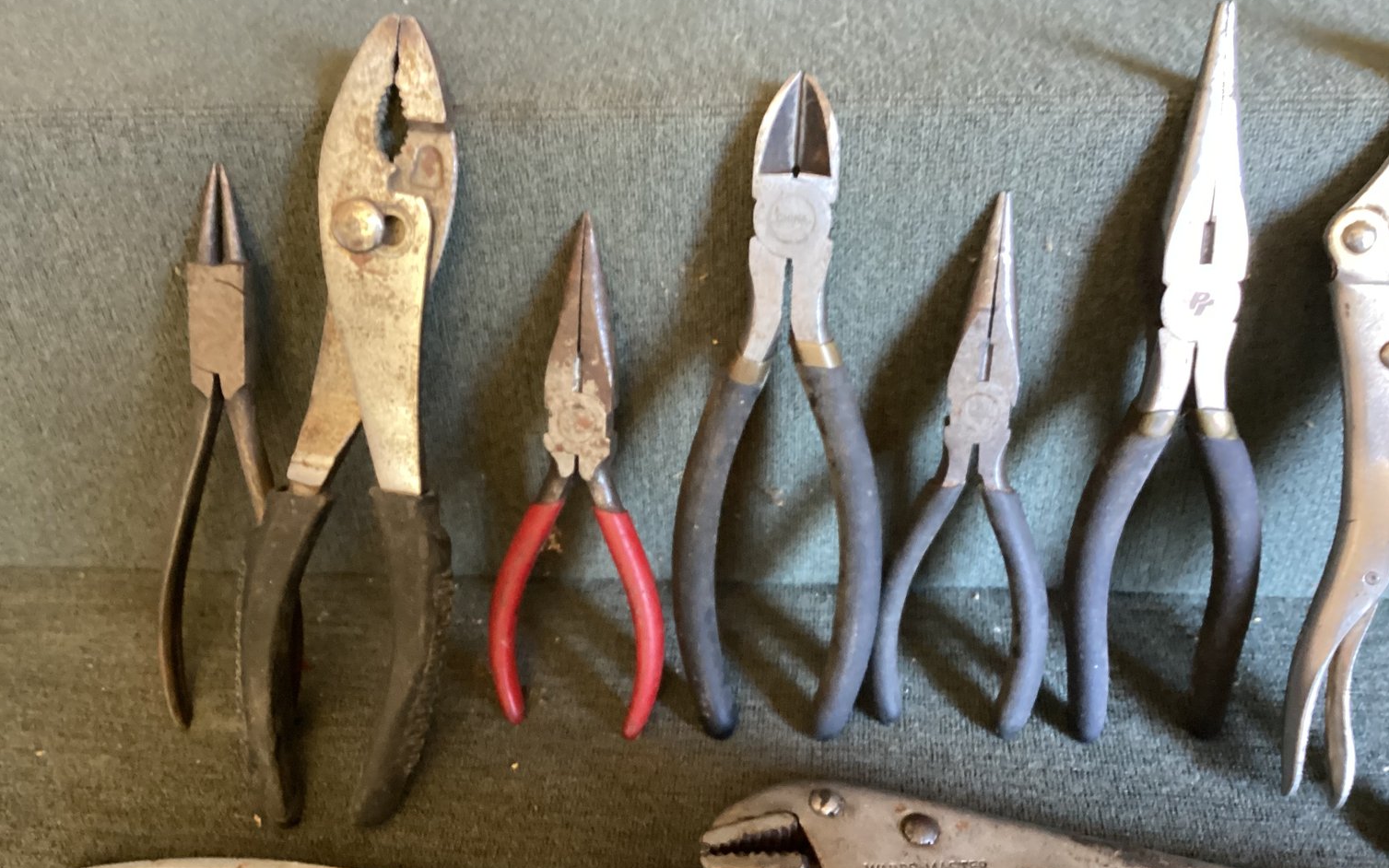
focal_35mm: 33
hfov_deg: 58.1
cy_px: 457
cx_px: 695
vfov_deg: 38.3
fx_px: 1249
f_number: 2.4
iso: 320
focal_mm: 3.3
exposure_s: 1/25
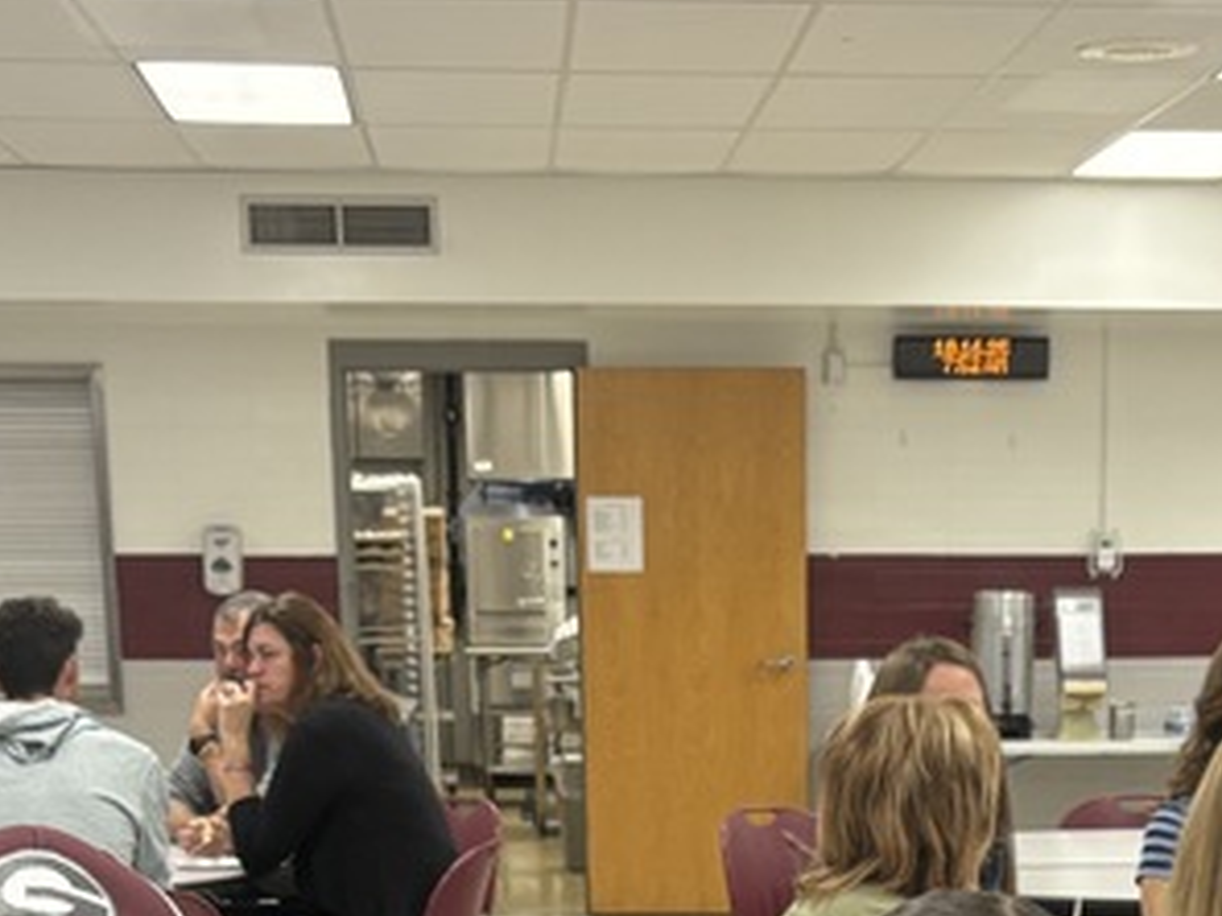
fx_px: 3177
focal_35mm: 90
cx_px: 842
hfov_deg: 21.7
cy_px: 1485
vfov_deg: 14.9
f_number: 1.6
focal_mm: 5.96
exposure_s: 1/60
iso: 80
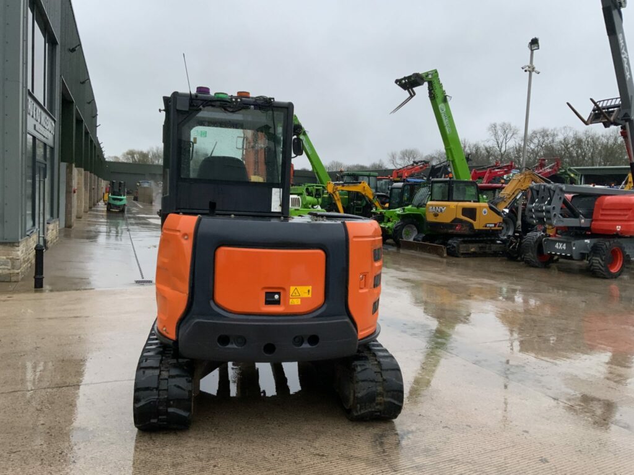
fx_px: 531
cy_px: 238
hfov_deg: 61.7
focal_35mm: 29
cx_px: 317
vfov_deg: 48.2
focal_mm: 3
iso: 100
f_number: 1.8
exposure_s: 1/60
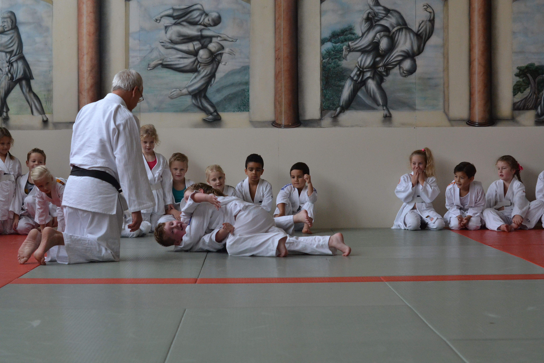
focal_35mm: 75
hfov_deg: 27.0
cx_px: 272
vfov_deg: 18.2
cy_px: 182
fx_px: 1133
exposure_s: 1/500
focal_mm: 50
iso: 1600
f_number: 3.5
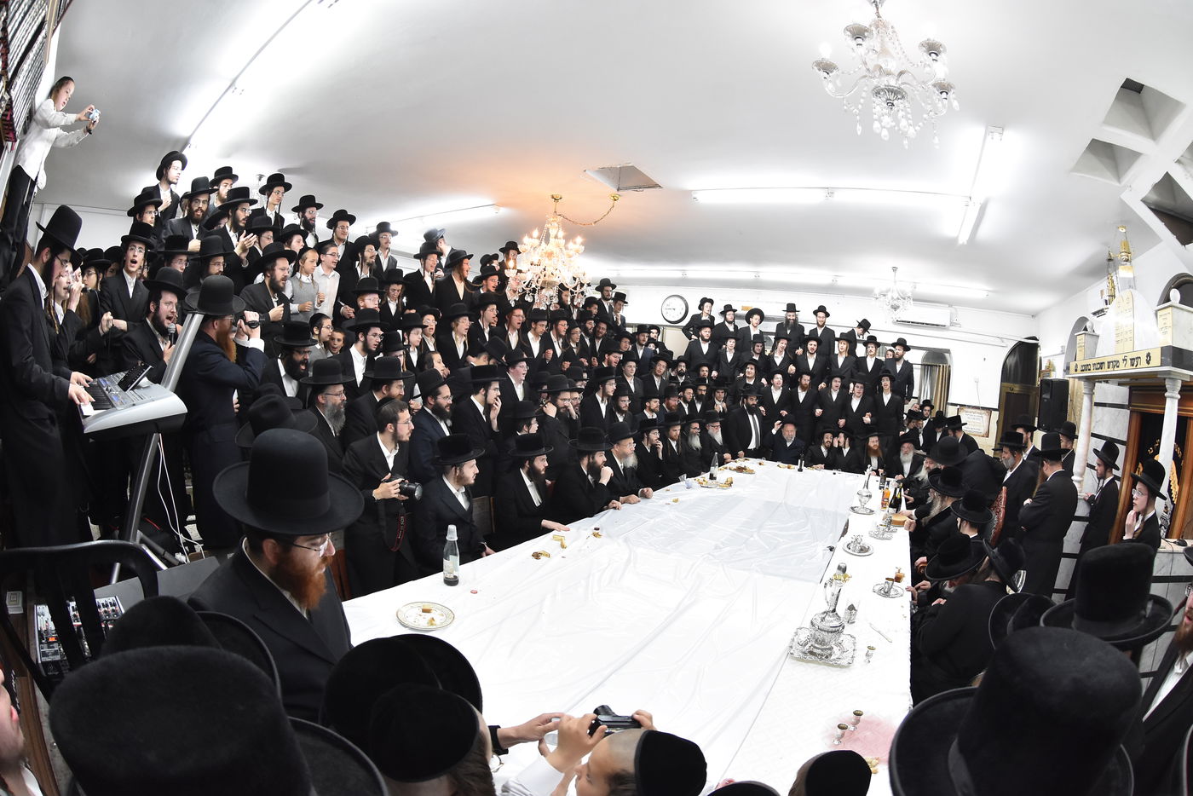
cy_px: 398
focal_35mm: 16
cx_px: 596
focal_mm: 10.5
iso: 1600
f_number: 5.6
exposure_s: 1/125
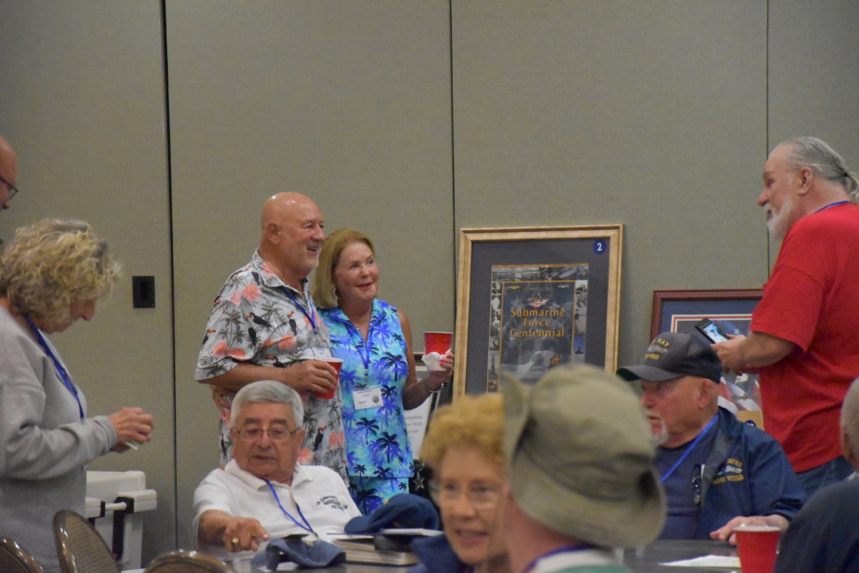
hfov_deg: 13.0
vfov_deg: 8.7
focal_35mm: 158
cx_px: 430
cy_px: 286
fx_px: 3758
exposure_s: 1/125
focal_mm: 105
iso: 10000
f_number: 5.6
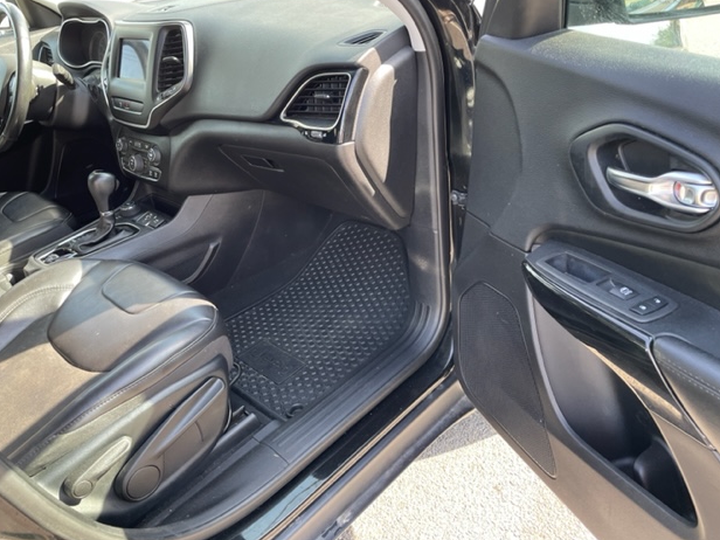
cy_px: 265
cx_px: 362
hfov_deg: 65.3
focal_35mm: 27
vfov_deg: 51.4
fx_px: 562
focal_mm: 4.2
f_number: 1.6
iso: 64
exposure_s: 1/121
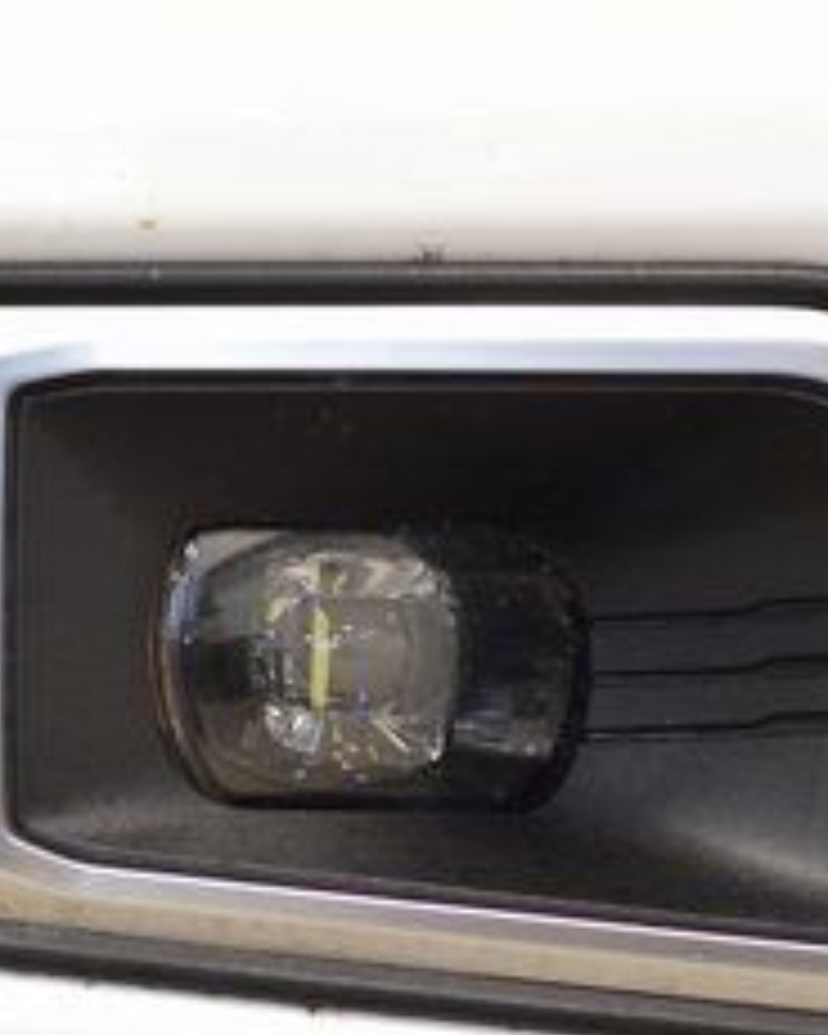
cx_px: 306
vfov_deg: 7.1
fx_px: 8393
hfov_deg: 5.6
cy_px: 601
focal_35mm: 274
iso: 1600
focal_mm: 70
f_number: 3.5
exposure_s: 1/125
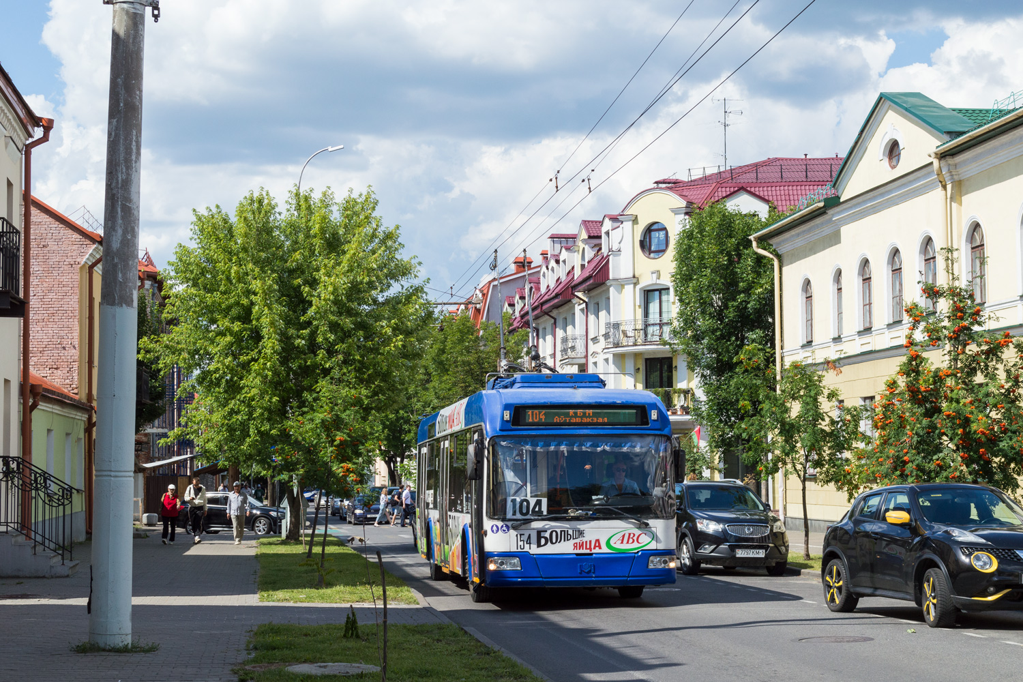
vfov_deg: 22.6
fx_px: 1705
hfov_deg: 33.4
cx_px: 512
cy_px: 341
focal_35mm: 60
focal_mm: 40
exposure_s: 1/500
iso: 360
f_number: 11
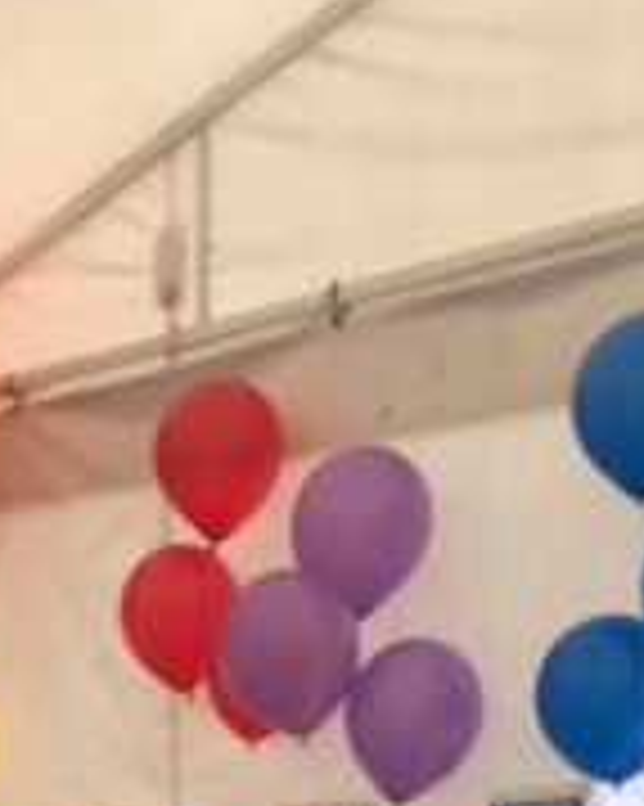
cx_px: -198
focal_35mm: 95
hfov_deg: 15.4
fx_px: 2265
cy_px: 1216
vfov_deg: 18.0
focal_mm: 4.15
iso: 32
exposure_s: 1/179
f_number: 2.2
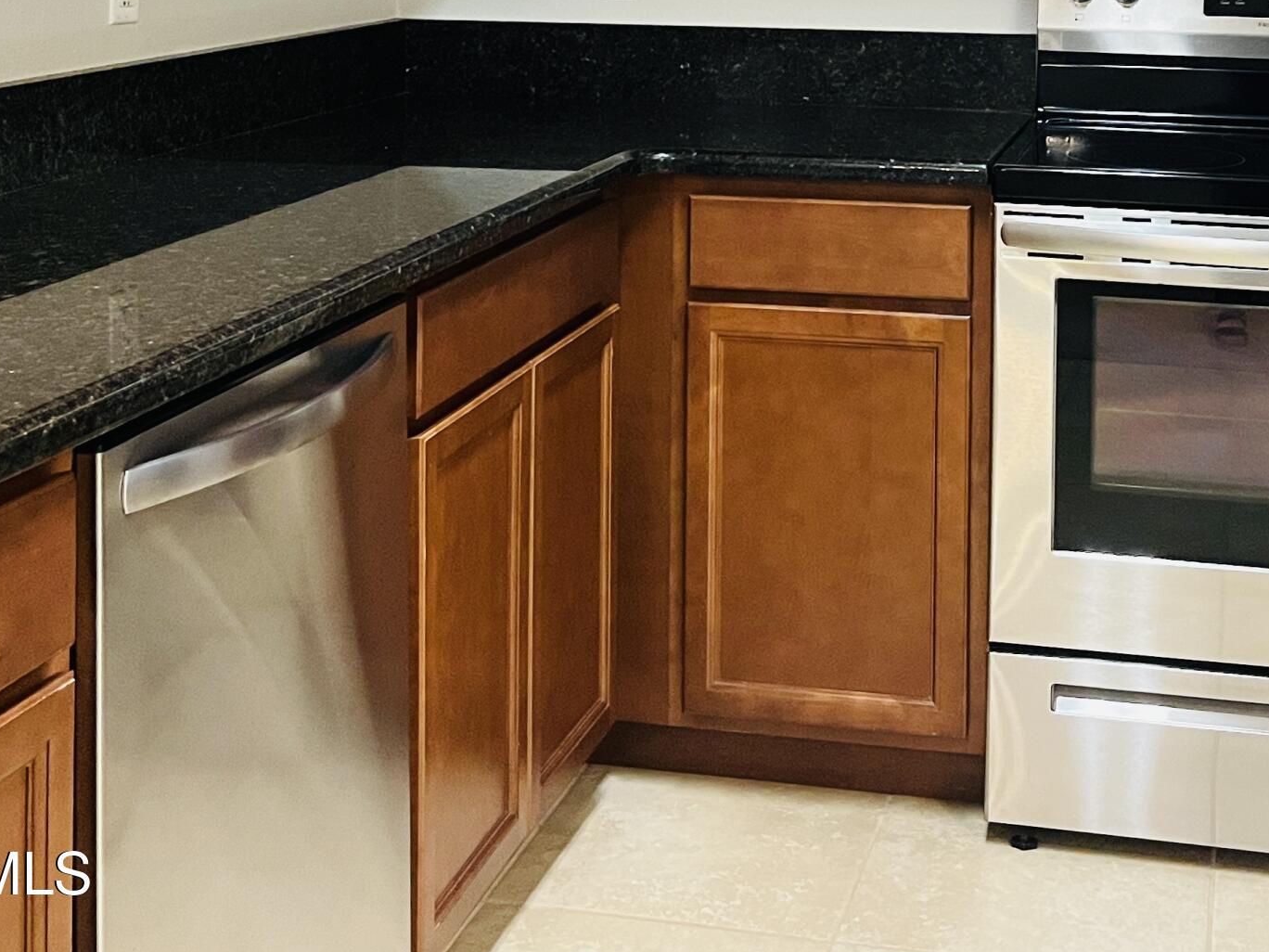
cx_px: 819
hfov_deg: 33.6
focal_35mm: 57
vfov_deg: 24.1
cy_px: -74
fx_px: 2090
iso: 400
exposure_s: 1/60
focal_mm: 5.1
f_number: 1.6
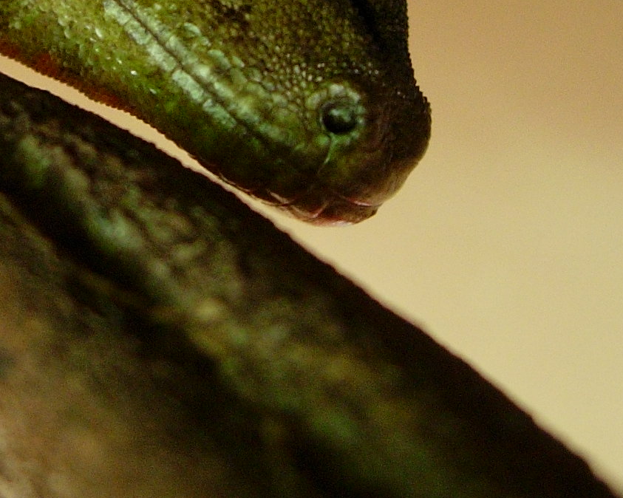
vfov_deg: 15.0
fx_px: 1843
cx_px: 118
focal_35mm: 100
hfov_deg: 19.0
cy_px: -57
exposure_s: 1/13.8
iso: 200
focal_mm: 7.8
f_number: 2.8
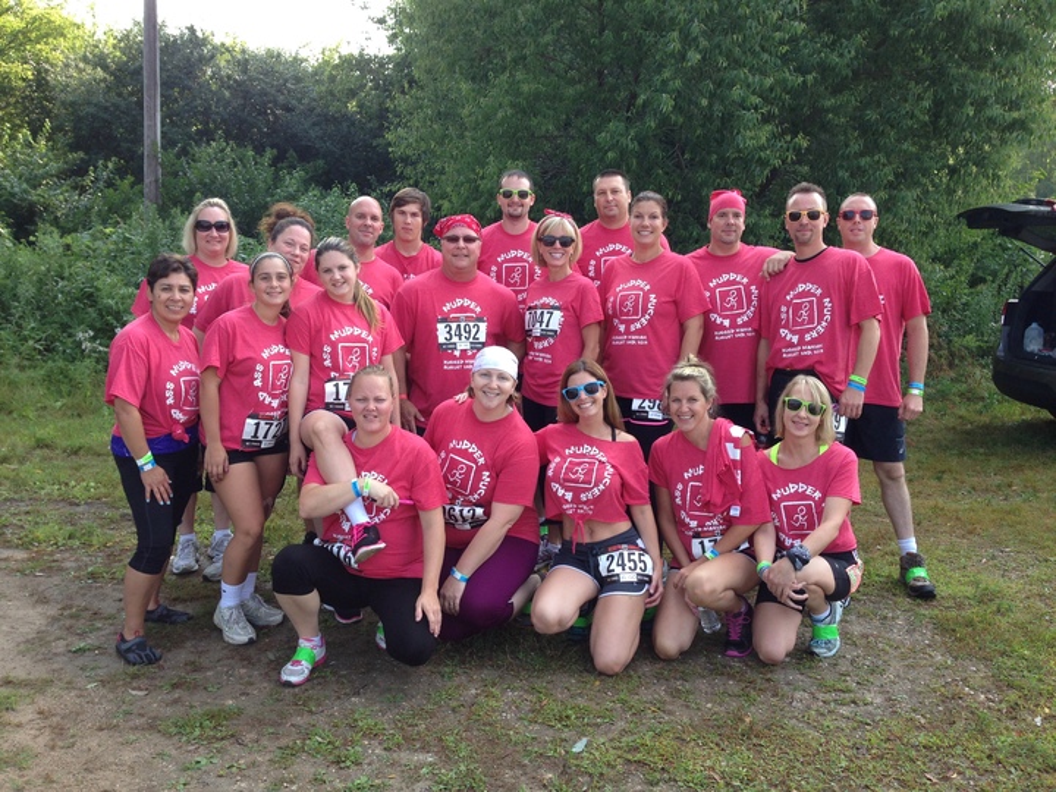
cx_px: 528
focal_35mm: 33
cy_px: 396
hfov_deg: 55.4
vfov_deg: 42.9
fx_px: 1007
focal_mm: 4.12
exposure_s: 1/261
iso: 50
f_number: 2.4
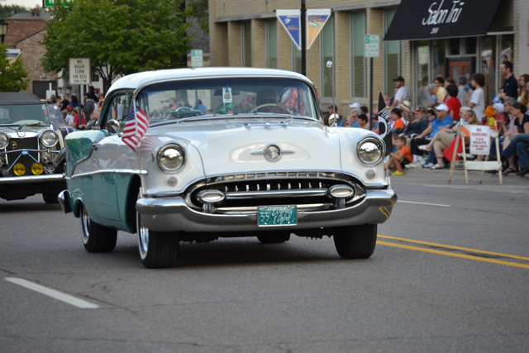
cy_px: 176
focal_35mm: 218
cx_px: 264
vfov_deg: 6.3
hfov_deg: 9.5
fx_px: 3197
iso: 400
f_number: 5
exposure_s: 1/640
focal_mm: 145
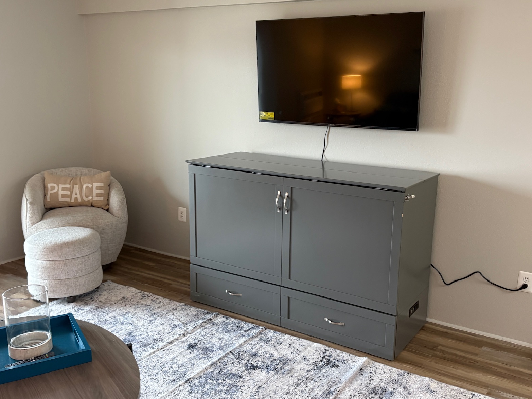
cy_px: 200
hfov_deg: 53.9
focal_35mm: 34
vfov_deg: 41.8
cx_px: 291
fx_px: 523
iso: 250
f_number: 1.6
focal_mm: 5.96
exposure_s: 1/60
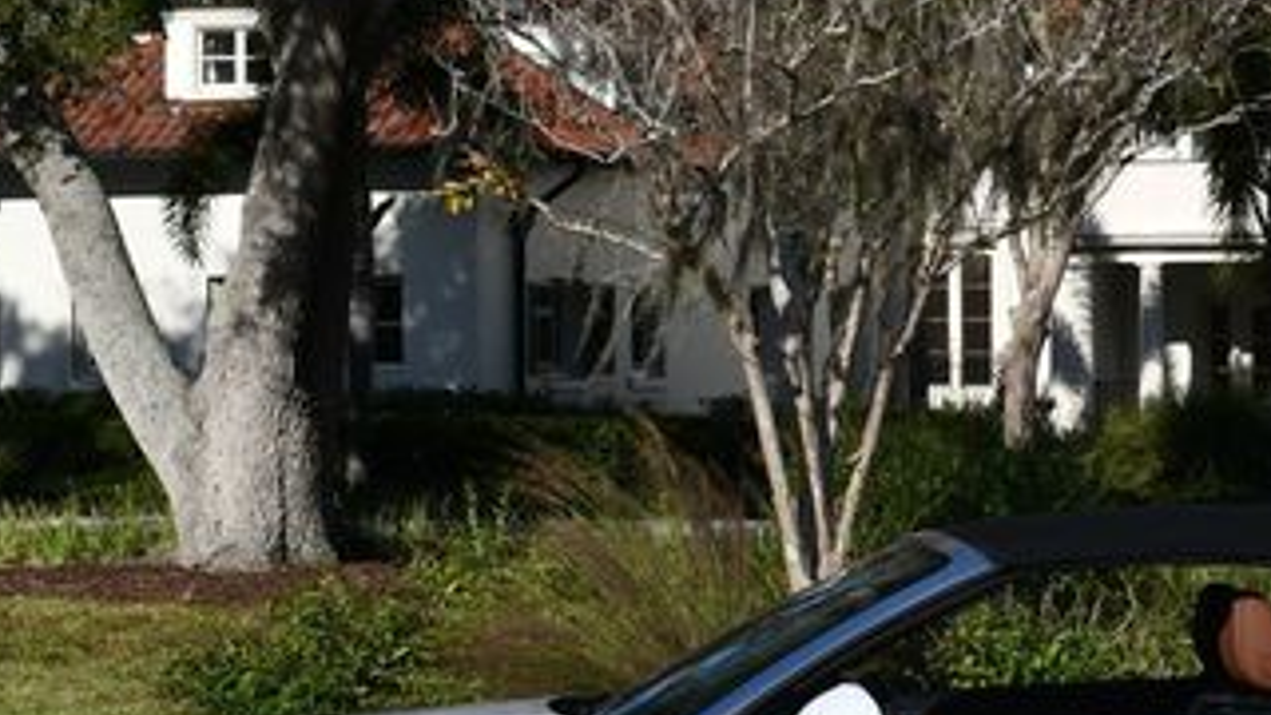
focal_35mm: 130
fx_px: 4381
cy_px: 540
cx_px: 1080
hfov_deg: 16.3
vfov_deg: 9.3
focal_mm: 31
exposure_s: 1/400
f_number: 10
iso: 100
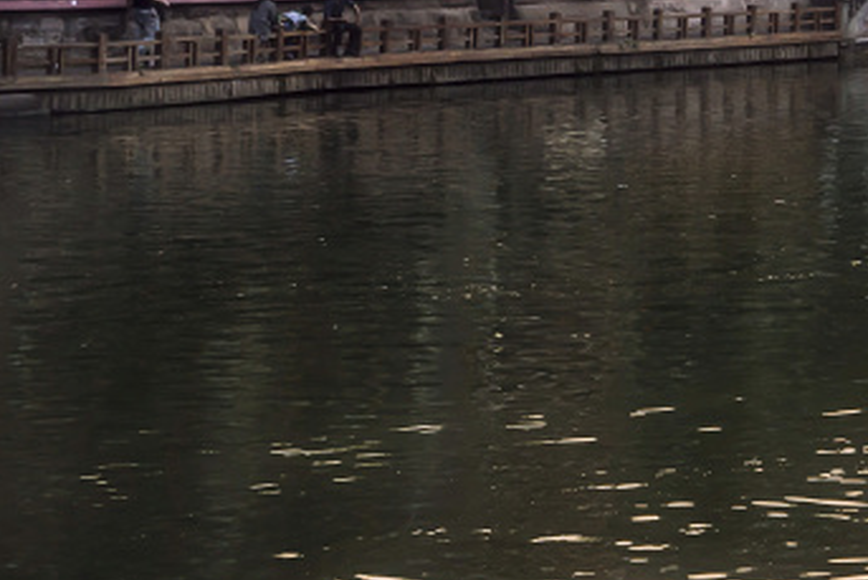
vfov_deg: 8.1
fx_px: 4052
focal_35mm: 168
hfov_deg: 11.5
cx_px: 1435
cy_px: -113
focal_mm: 48
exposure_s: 1/60
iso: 250
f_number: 11
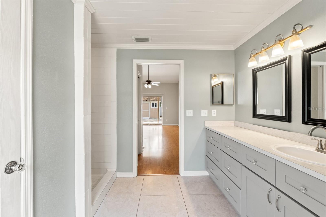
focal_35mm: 15
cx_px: 163
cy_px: 108
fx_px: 136
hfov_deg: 100.4
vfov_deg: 77.3
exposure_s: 1/13
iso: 400
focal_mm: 10
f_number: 8
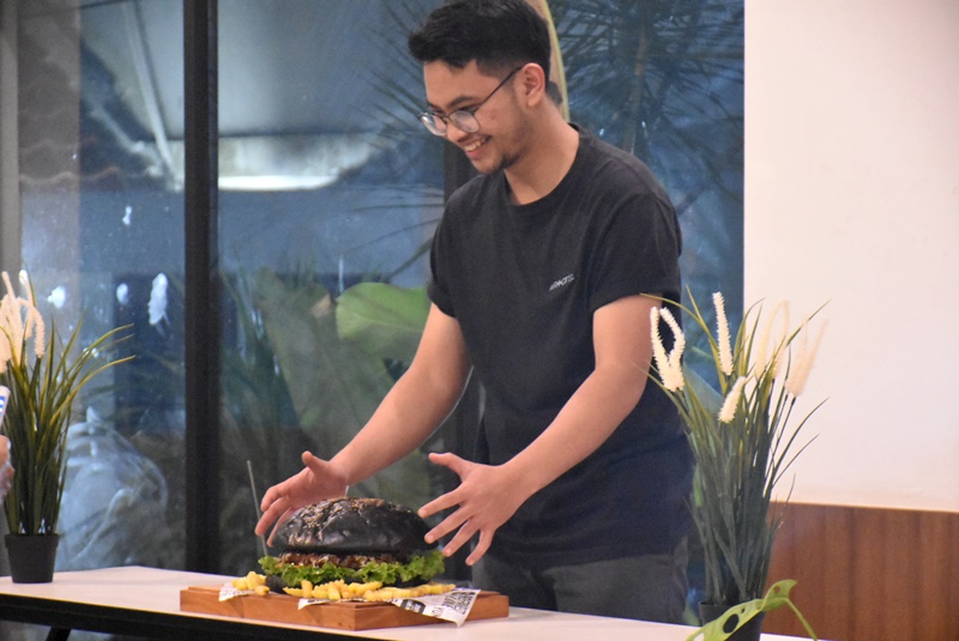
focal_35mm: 135
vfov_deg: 10.2
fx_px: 3599
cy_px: 320
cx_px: 480
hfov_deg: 15.2
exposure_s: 1/20
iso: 12800
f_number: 5.3
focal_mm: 90
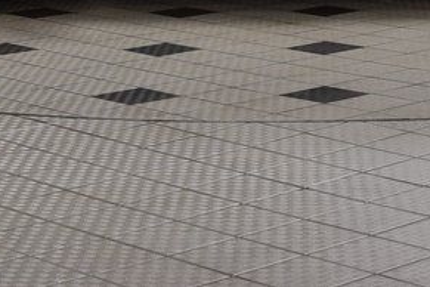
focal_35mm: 148
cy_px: -217
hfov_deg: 13.8
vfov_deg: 8.9
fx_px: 1768
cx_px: 338
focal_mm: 28
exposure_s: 1/25
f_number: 7.1
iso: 400
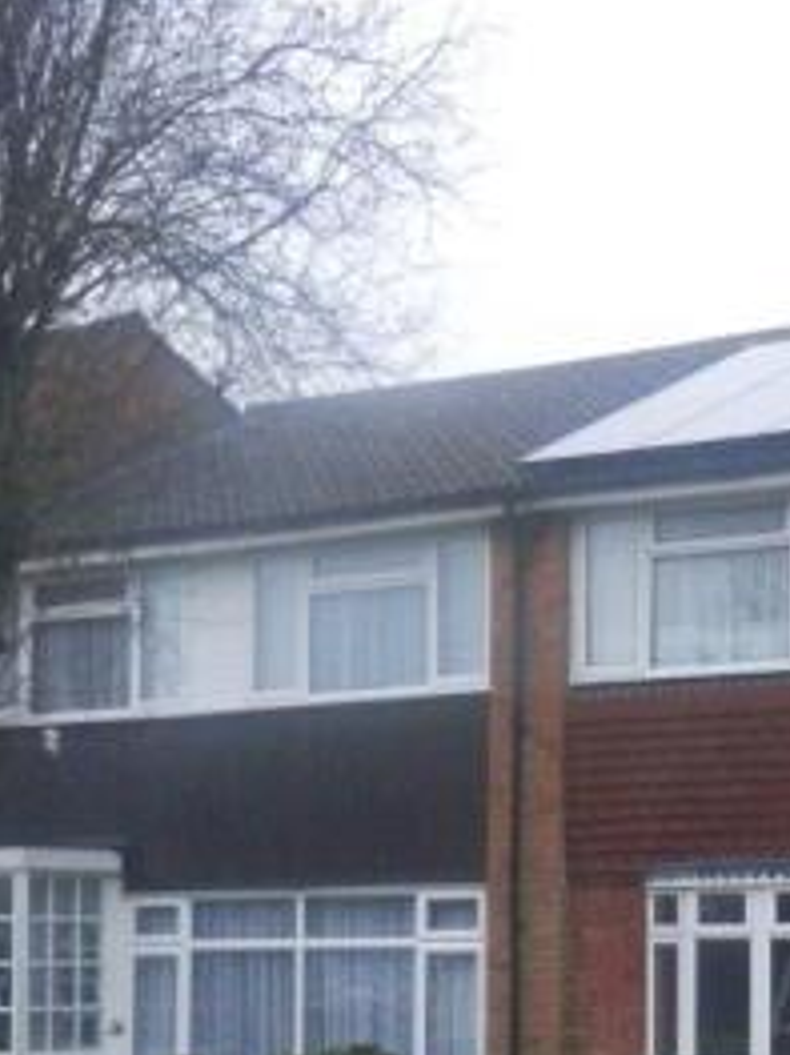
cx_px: 900
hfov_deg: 17.3
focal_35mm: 82
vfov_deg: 23.5
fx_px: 2497
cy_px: 824
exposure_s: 1/160
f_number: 3.6
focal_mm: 6.6
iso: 500
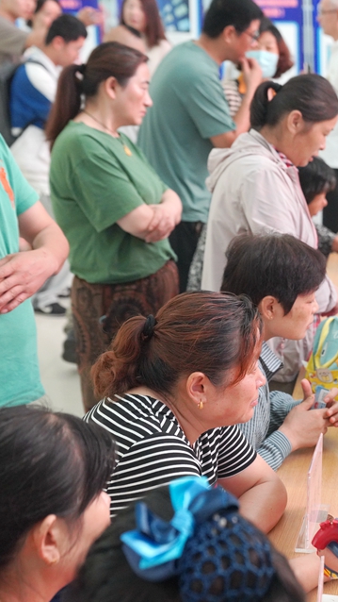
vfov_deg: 25.9
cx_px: 384
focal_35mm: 82
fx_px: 1306
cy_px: 301
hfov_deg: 14.4
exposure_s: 1/160
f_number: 4
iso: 2000
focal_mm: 52
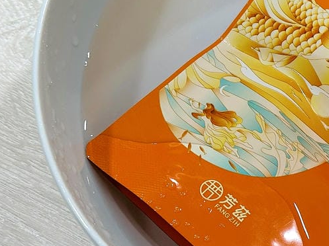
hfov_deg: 16.6
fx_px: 1102
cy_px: 72
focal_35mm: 116
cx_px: 326
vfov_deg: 12.7
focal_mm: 6.86
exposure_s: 1/120
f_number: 1.78
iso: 100
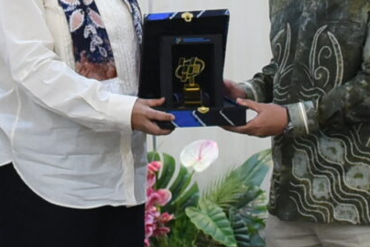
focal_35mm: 203
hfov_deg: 10.1
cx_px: 54
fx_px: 2085
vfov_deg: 6.7
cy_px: -53
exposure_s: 1/125
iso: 2800
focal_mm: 32
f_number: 4
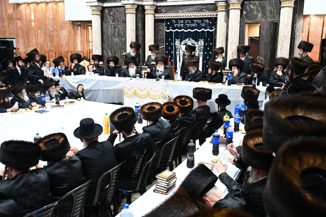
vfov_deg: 38.9
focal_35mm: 34
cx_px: 163
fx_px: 308
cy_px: 108
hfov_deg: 55.8
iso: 2500
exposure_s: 1/125
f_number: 5
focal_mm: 34
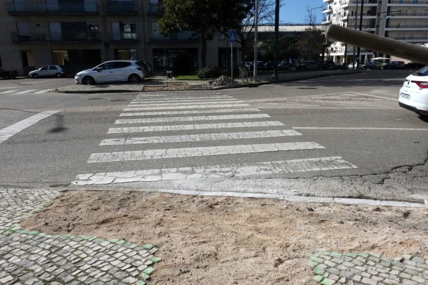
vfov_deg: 47.9
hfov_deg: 67.4
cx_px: 214
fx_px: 321
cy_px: 142
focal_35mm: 27
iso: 2000
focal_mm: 10.07
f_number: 5.6
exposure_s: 1/1600
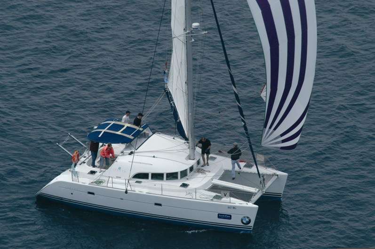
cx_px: 188
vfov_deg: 7.6
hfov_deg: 11.4
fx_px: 1873
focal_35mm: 180
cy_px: 124
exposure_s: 1/1250
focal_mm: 120
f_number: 10
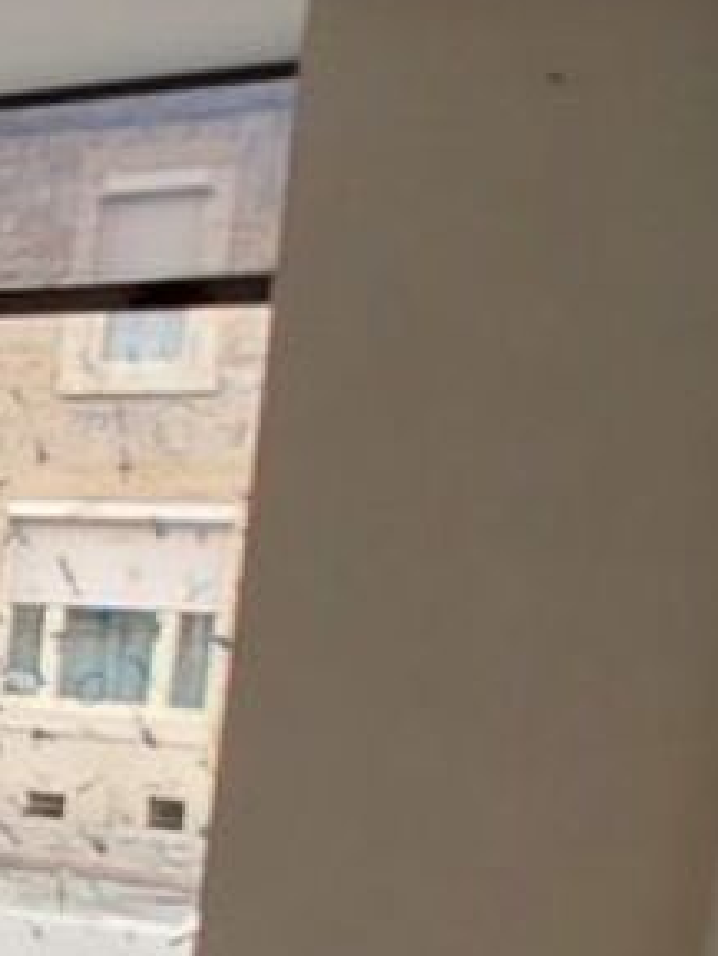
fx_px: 1658
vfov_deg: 31.2
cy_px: 796
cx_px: -731
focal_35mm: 60
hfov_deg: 17.4
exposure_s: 1/120
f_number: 2.2
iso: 64
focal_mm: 1.42
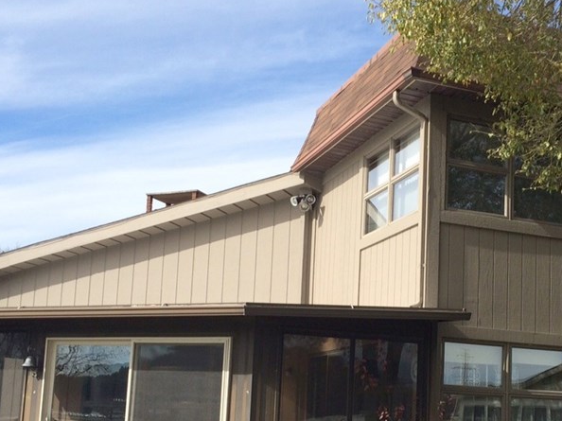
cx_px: 386
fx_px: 811
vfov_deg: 28.7
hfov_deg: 37.7
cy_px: 316
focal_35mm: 50
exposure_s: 1/1368
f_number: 2.2
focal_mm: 4.15
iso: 32
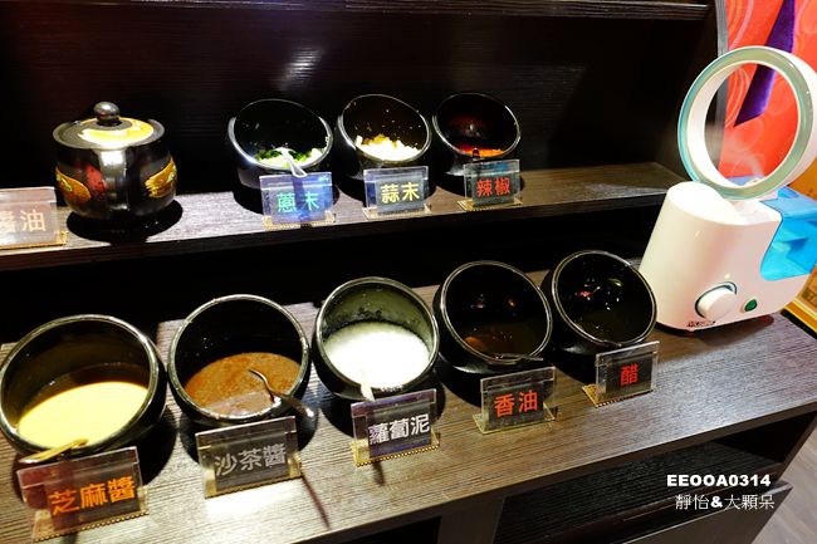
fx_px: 544
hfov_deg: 73.8
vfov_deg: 53.1
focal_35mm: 24
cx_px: 408
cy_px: 272
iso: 800
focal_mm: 8.8
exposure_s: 1/20
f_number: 3.2
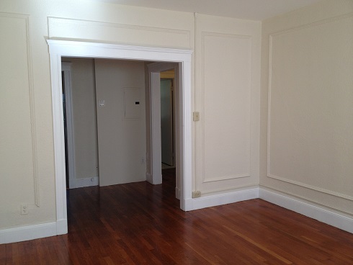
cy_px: 132
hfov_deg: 52.6
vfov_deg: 40.7
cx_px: 176
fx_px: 357
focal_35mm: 35
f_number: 2.4
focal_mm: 4.28
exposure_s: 1/60
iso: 50
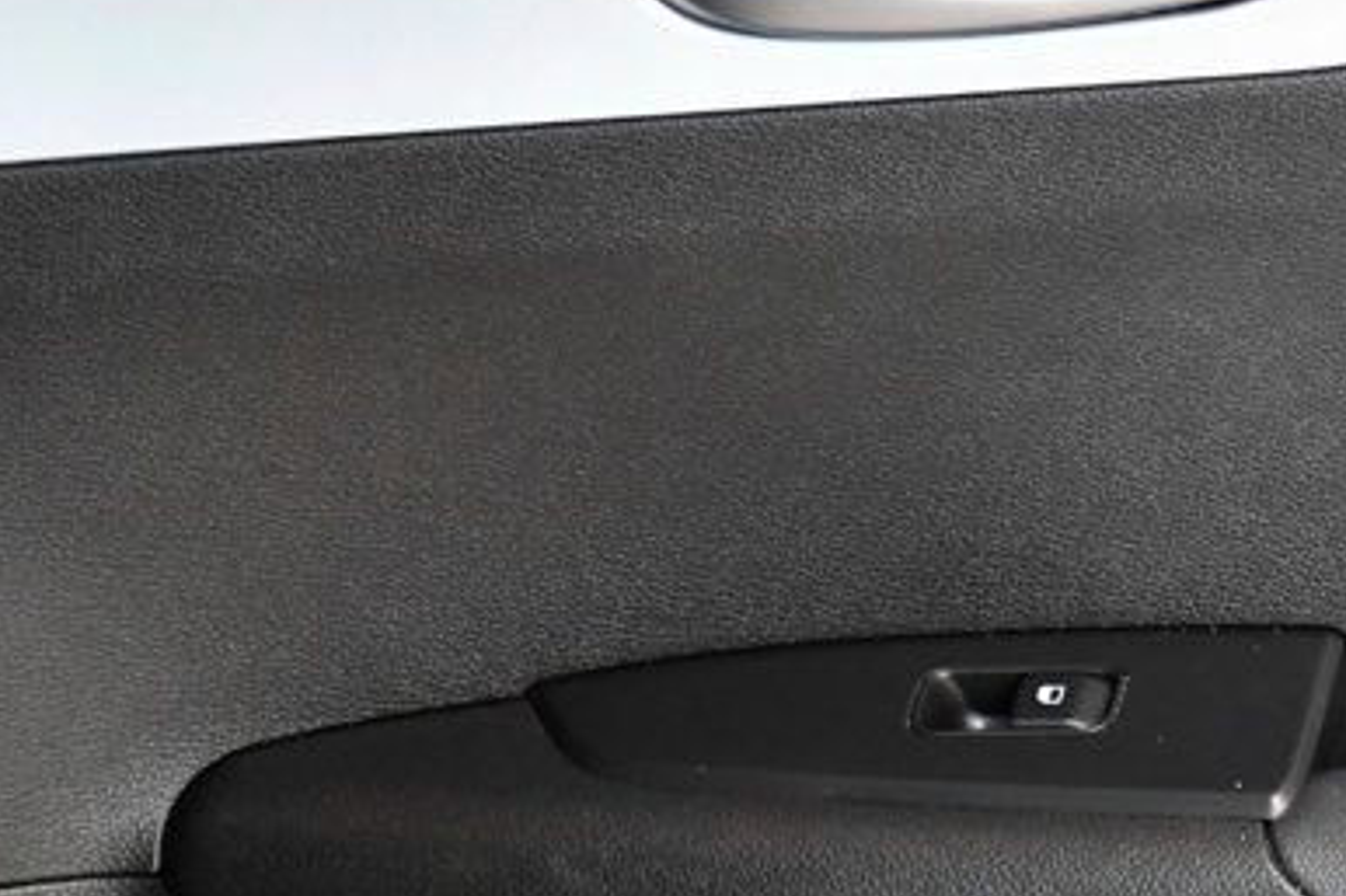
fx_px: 7437
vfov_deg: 6.9
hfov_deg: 10.1
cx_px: 1716
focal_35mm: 199
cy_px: 523
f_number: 4.8
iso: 2500
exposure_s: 1/160
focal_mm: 50
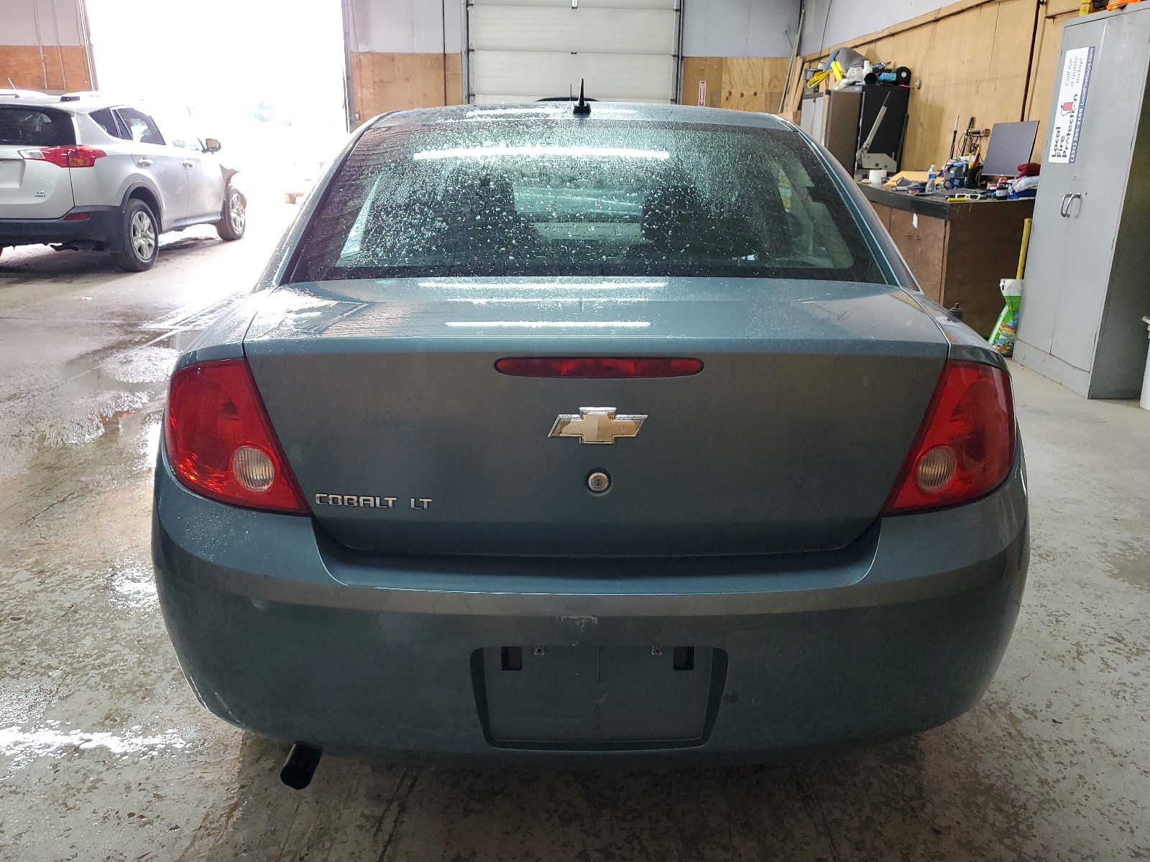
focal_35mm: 26
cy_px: 431
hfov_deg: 67.3
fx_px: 864
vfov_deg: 53.1
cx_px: 575
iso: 147
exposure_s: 1/60.2
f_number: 1.5
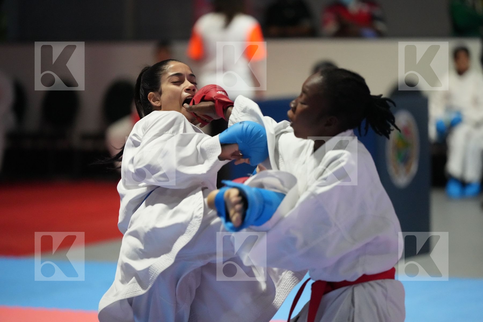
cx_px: 242
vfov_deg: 7.6
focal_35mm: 180
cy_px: 161
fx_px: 2415
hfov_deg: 11.4
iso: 8000
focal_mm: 180
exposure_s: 1/800
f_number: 2.8
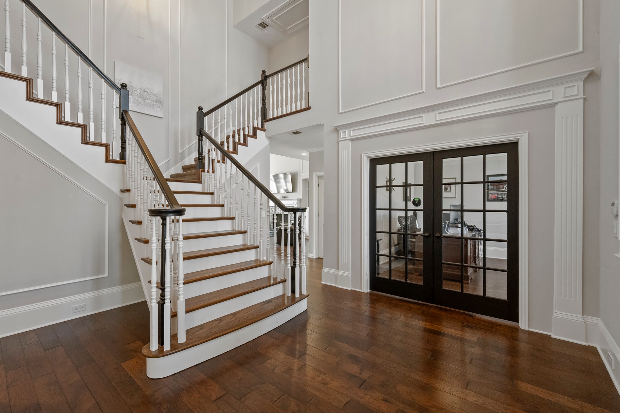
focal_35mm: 15
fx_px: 258
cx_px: 316
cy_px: 203
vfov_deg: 77.2
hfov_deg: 100.4
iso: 5000
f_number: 8
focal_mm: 14
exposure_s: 1/30
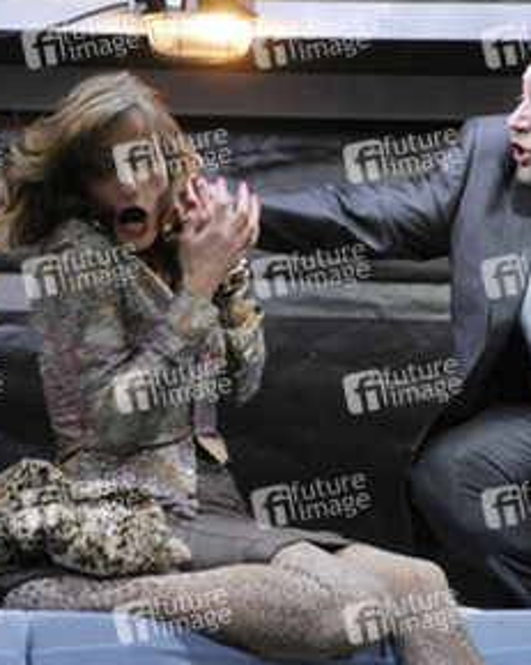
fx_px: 7764
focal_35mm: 395
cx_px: 341
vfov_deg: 4.9
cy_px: 329
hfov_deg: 3.9
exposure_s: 1/160
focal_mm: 270
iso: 3200
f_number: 6.3
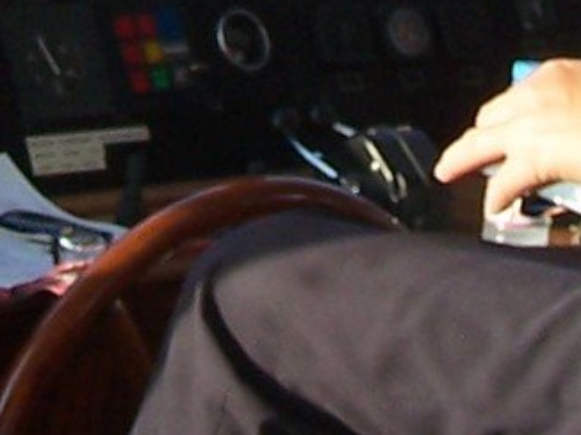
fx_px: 3522
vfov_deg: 6.9
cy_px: -324
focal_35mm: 210
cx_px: 169
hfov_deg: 9.4
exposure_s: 1/125
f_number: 2.8
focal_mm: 6.3
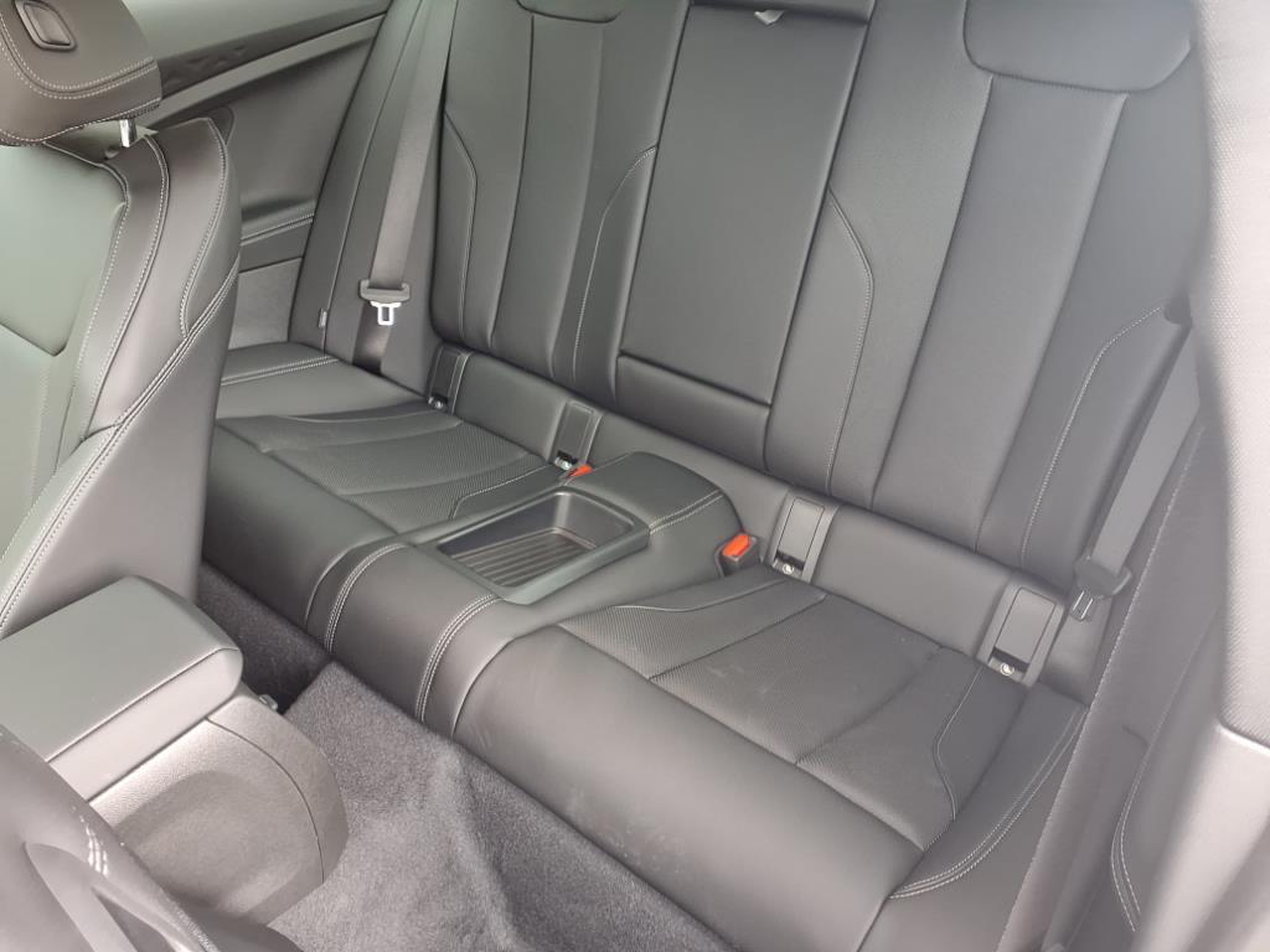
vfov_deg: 51.4
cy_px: 476
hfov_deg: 65.3
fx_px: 991
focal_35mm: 27
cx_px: 635
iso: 200
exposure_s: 1/24
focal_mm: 3.58
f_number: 1.9
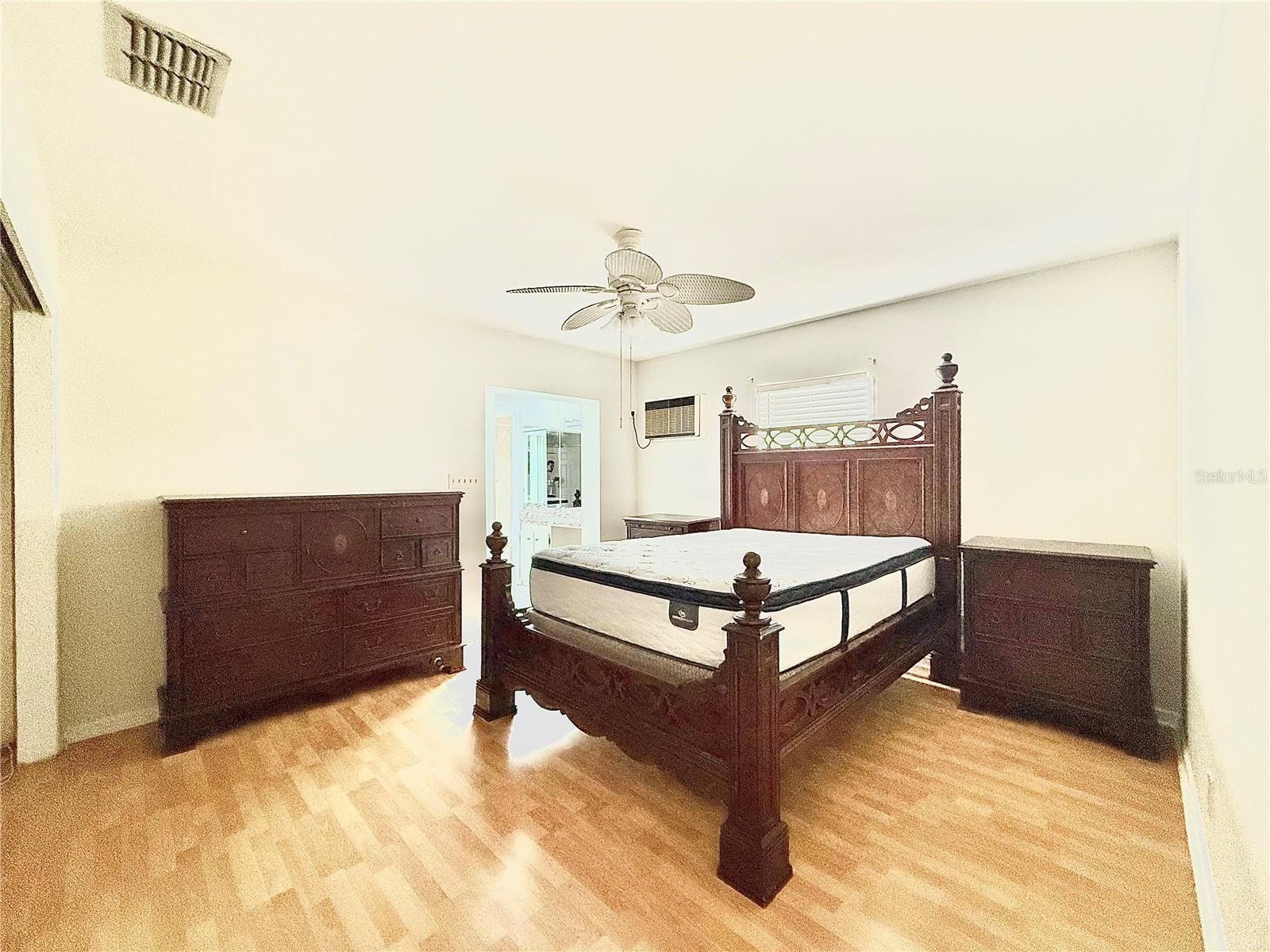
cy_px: 476
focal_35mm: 14
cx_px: 635
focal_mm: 2.22
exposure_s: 1/60
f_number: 2.2
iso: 400
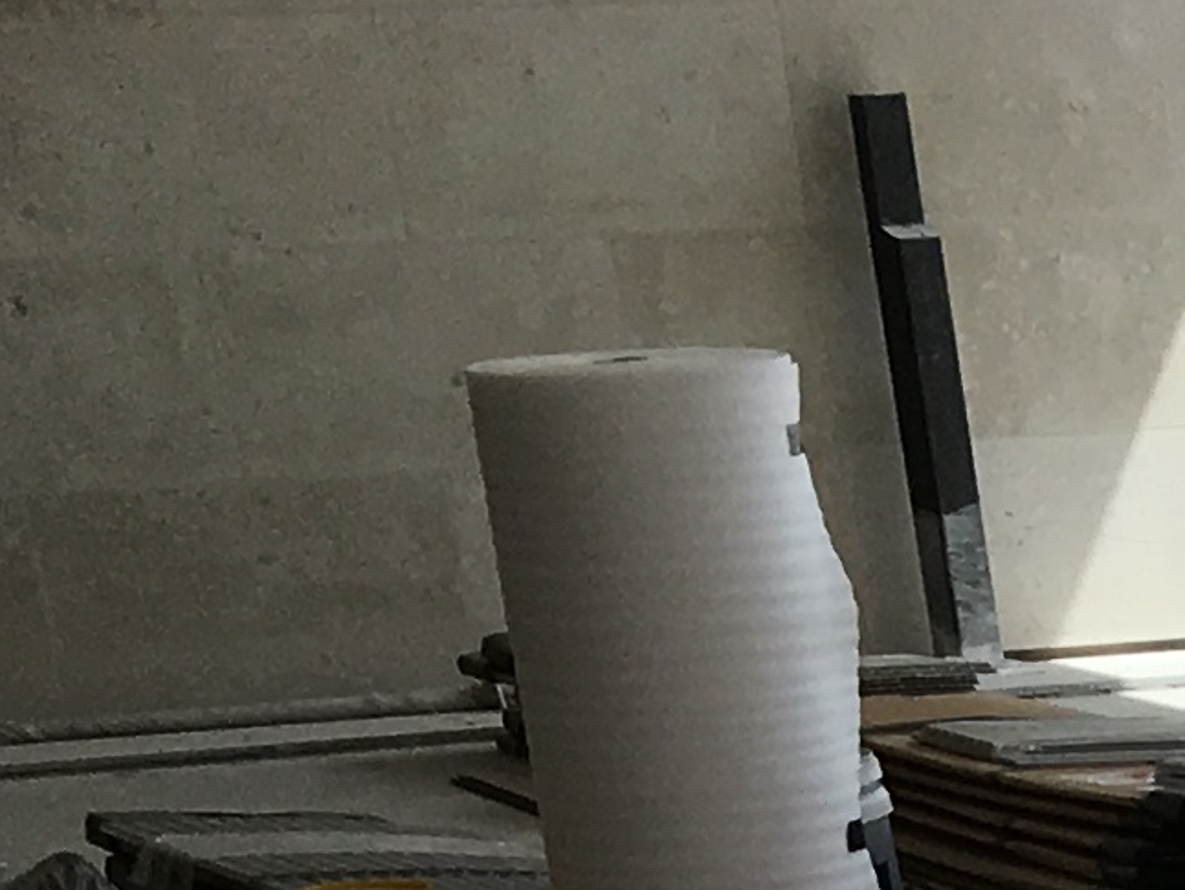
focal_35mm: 181
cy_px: 2617
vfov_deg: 7.3
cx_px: 2917
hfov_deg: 9.6
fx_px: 6198
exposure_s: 1/620
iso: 25
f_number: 2.2
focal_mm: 4.15
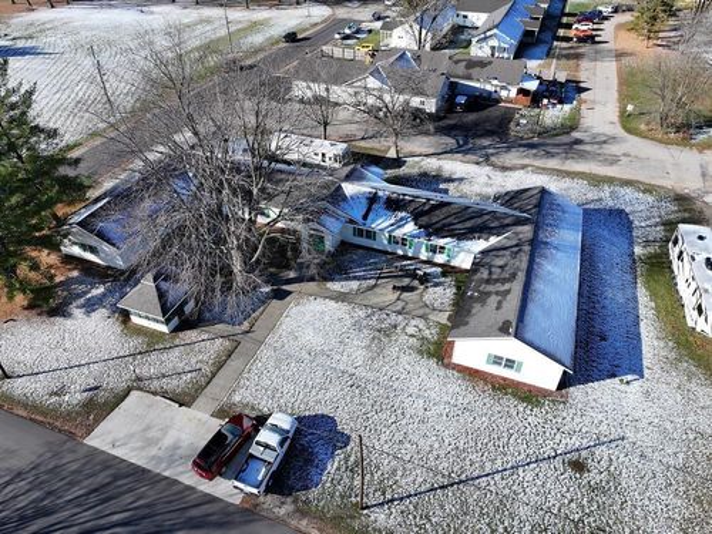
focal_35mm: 24
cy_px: 267
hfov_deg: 71.6
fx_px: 494
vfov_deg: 56.8
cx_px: 356
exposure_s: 1/1600
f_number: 2.8
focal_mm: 12.29
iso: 130
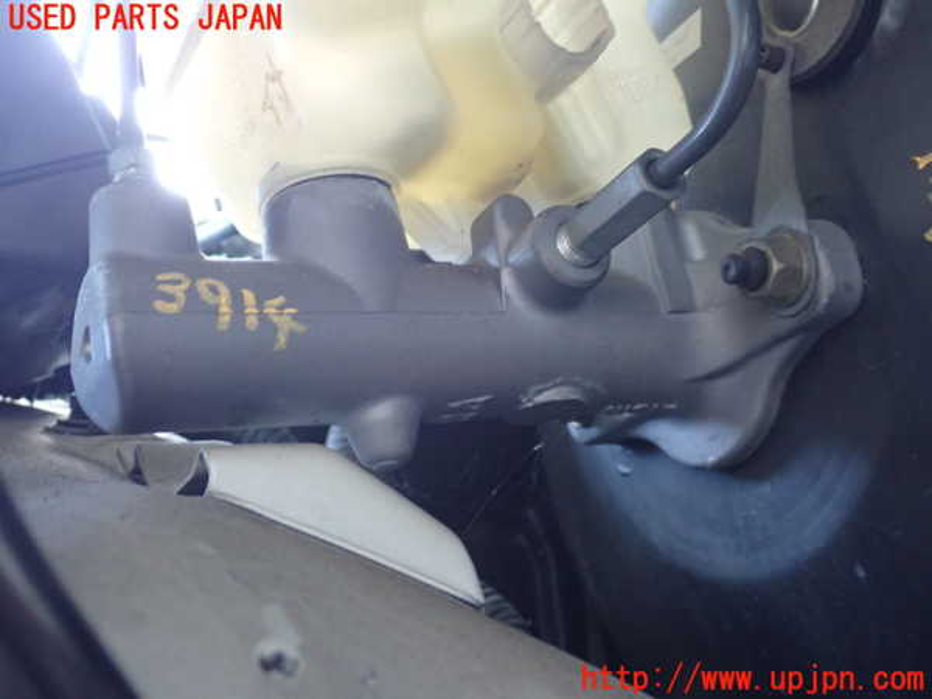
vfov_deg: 30.9
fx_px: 1265
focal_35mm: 47
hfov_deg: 40.4
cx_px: 466
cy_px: 350
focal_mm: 8.4
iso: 640
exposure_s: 1/50
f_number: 3.1
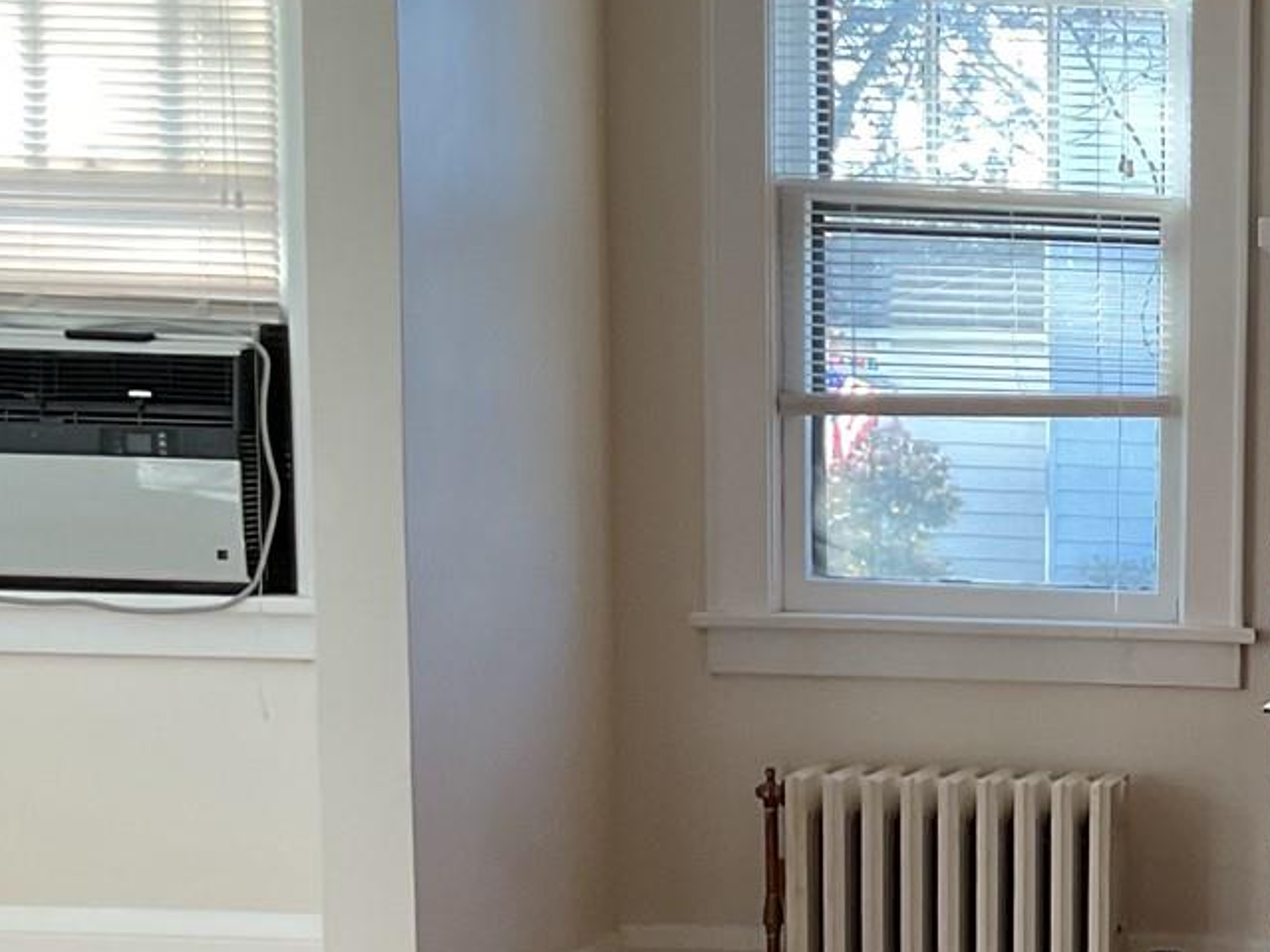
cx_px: 1709
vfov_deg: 15.6
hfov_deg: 19.3
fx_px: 3411
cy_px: 930
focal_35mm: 93
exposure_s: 1/120
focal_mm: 3
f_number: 1.8
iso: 64
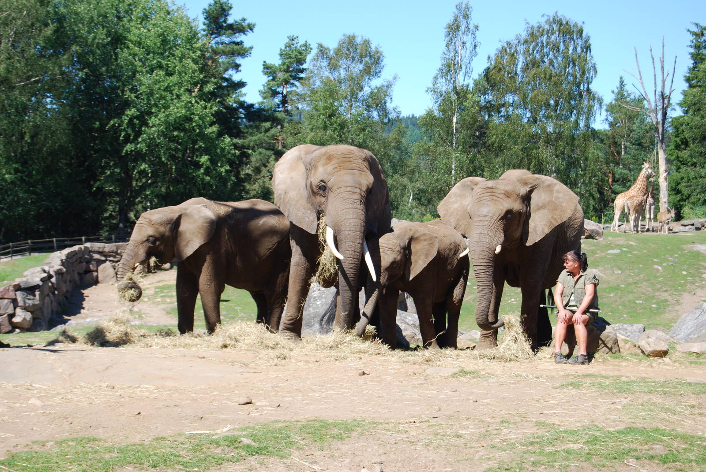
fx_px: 1620
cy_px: 236
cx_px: 353
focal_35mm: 82
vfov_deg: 16.6
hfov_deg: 24.6
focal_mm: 55
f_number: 6.3
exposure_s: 1/160
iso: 100
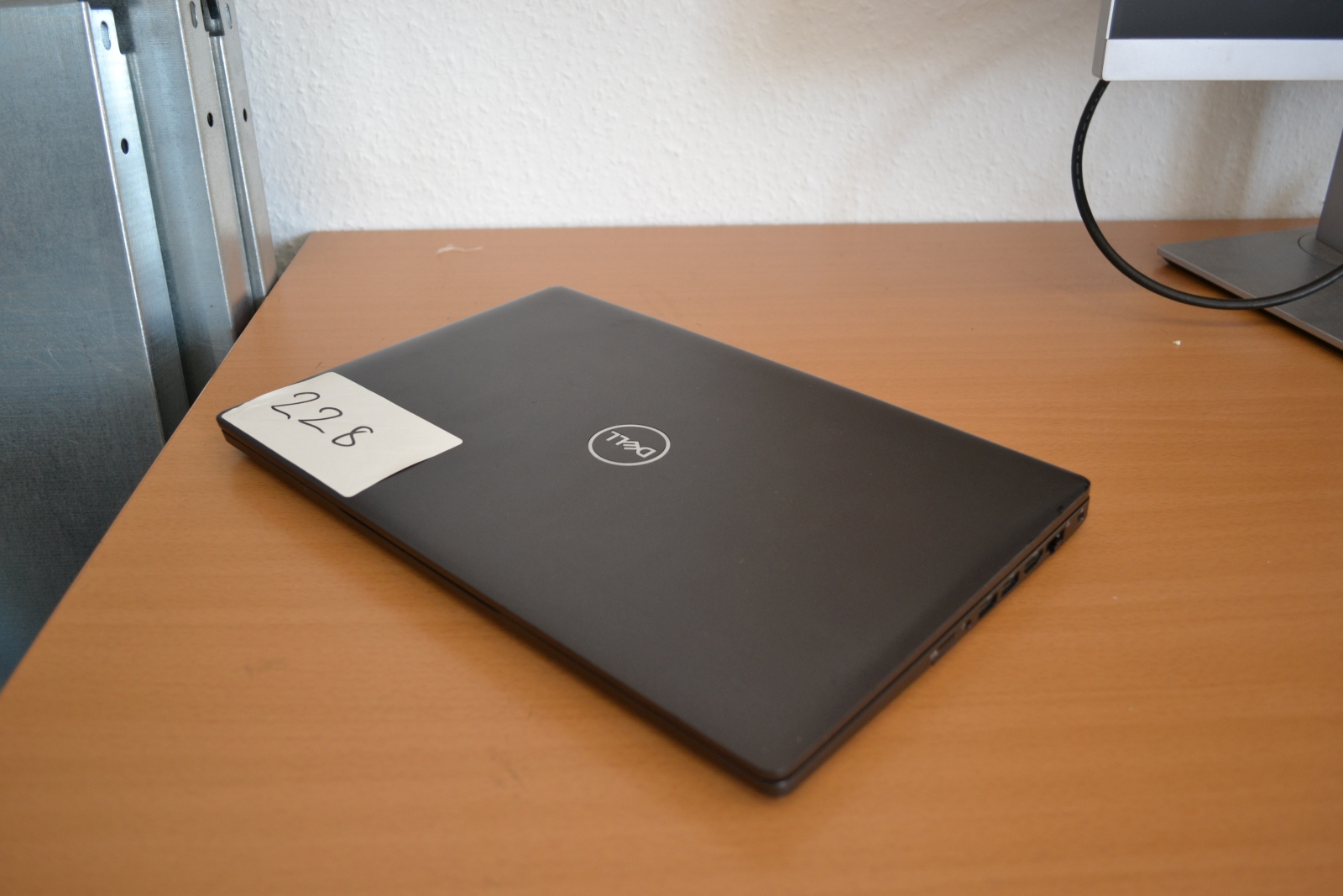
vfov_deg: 43.6
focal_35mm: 30
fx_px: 1119
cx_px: 672
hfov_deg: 61.9
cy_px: 448
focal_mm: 20
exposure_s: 1/50
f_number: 3.8
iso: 400
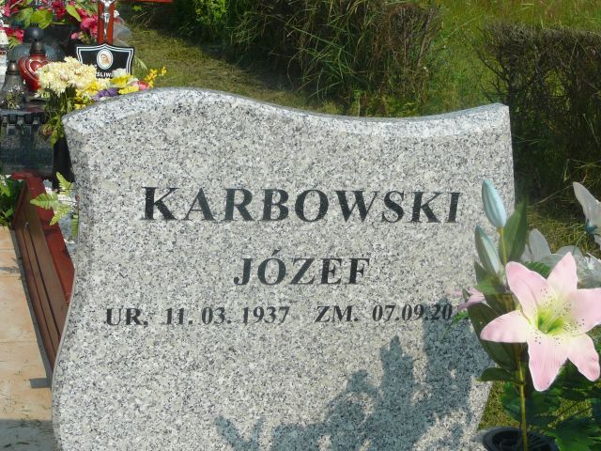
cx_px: 300
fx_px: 1129
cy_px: 226
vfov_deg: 22.6
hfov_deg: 29.8
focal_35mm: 65
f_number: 6.3
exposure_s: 1/400
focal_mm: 9.7
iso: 80
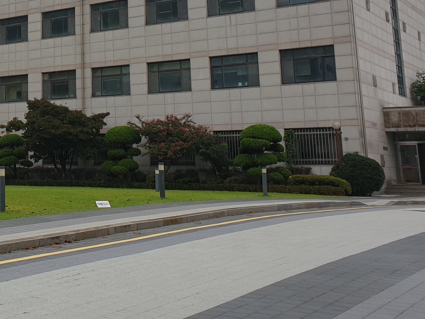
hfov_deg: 29.8
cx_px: -10
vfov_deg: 23.6
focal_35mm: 60
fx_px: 737
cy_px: 17
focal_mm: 4.3
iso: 50
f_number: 2.4
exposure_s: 1/587
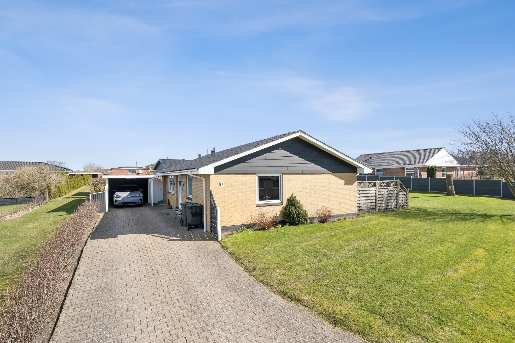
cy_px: 172
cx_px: 258
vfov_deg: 70.4
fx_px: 243
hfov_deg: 93.3
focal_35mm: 17
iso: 80
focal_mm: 17
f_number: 8
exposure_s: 1/160
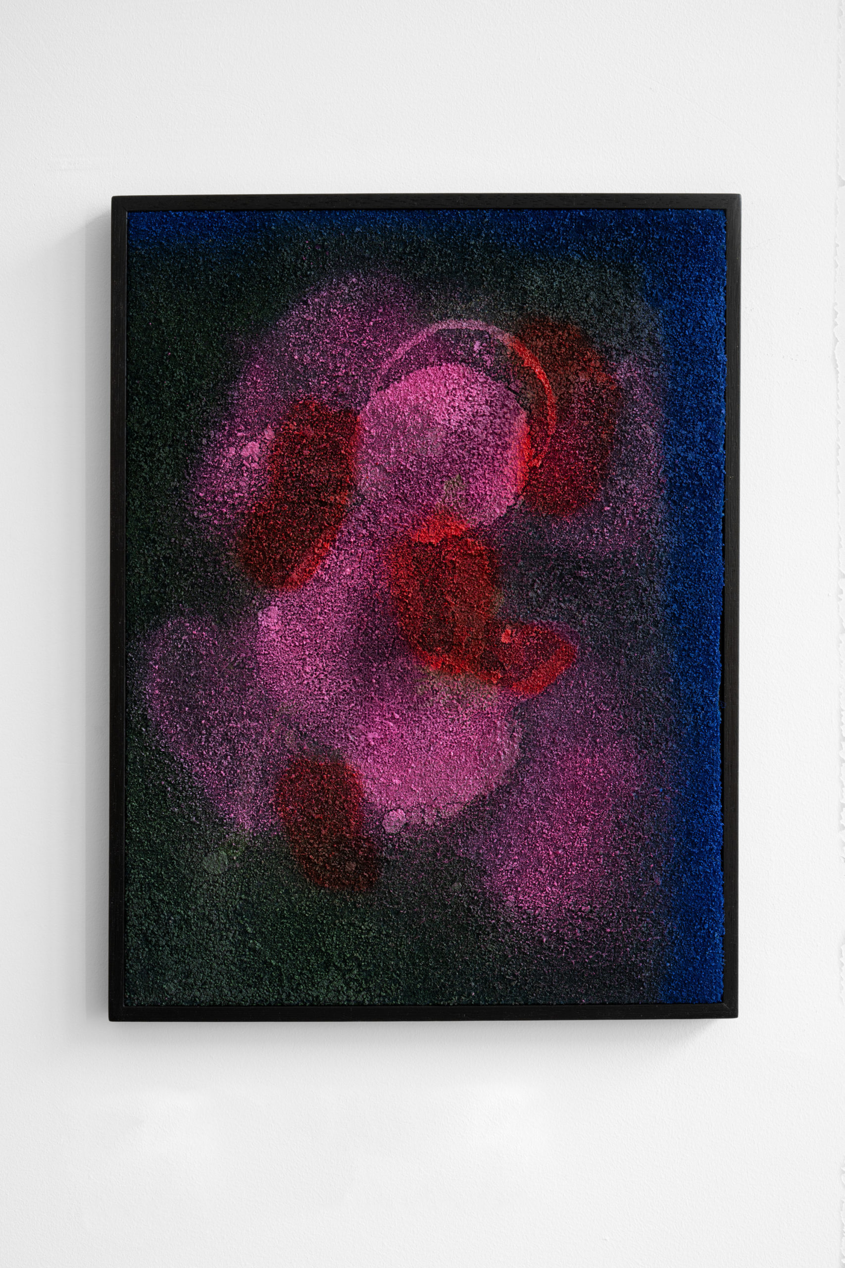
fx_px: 2112
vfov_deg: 33.4
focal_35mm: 60
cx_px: 422
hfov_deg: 22.6
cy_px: 634
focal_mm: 60
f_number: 14
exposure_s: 2
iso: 125
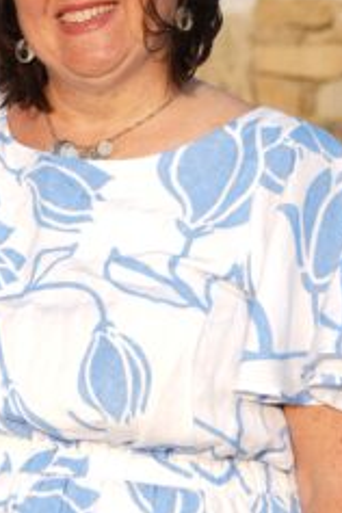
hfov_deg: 6.2
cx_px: -259
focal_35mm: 216
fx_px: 3078
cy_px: 152
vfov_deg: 9.5
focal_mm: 50
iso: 80
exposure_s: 1/400
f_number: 4.5
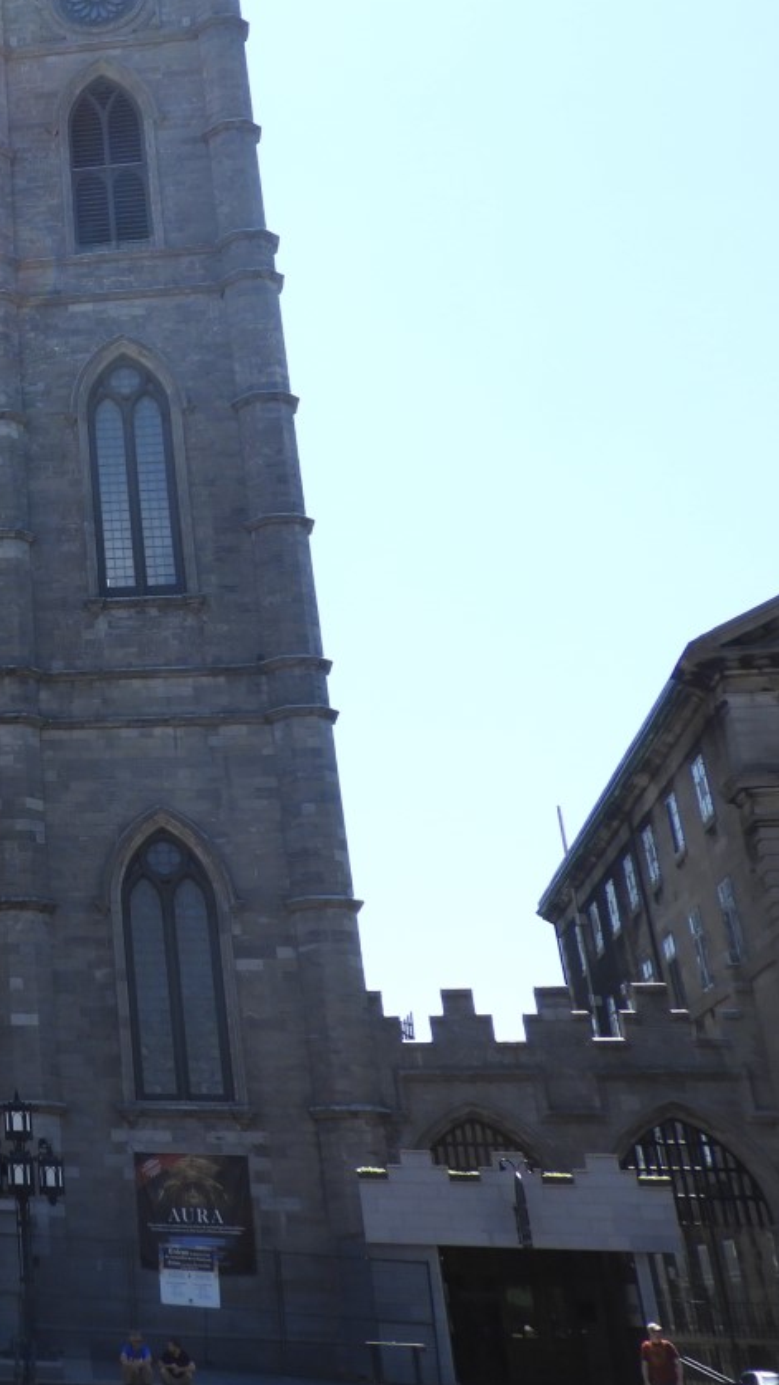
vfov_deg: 45.2
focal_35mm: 45
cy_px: 538
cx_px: -344
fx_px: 1652
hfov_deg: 22.4
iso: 100
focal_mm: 4.3
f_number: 3.3
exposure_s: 1/800
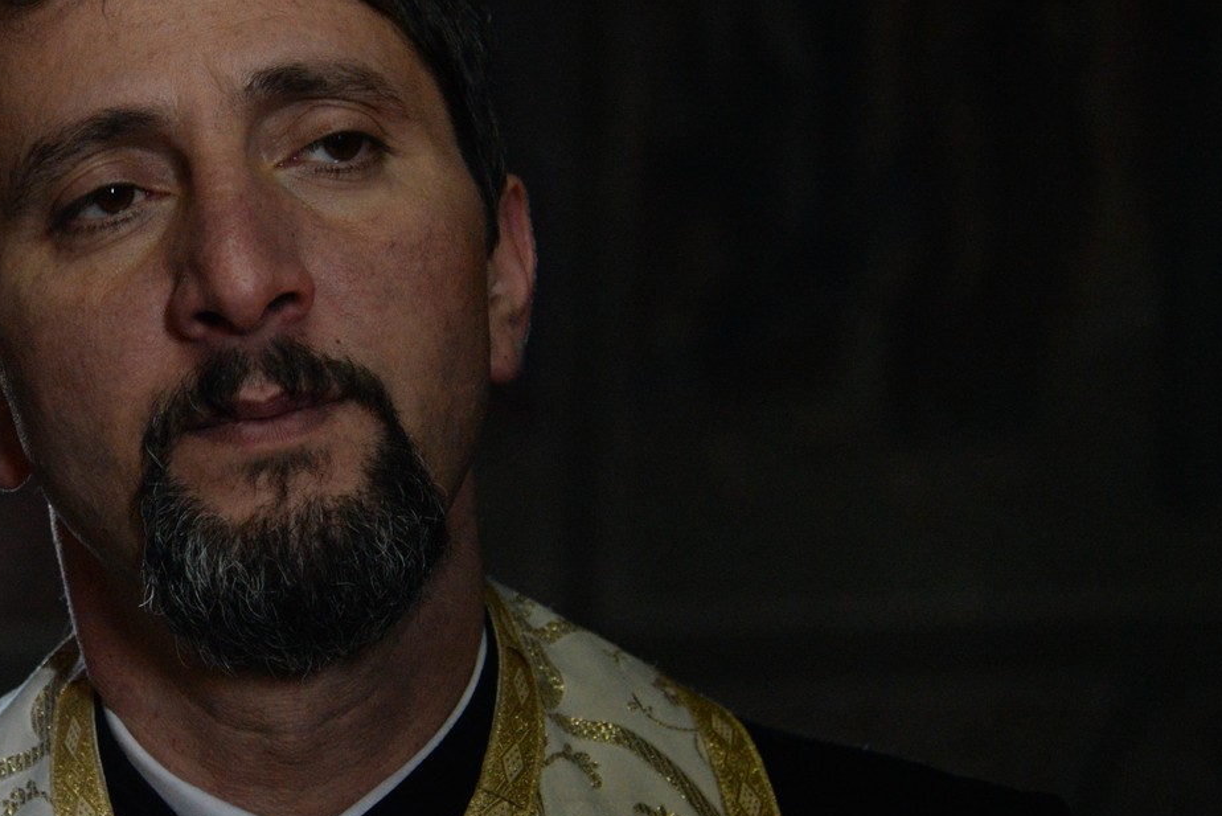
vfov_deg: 5.9
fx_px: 7878
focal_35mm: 232
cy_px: 399
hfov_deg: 8.8
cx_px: 229
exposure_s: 1/125
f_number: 5.3
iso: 4000
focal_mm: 112
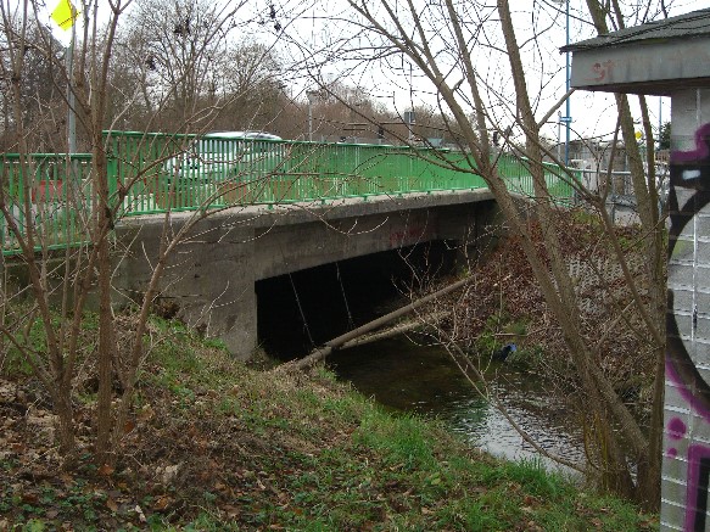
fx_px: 1169
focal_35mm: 57
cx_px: 355
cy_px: 266
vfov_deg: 25.7
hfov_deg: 33.8
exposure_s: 1/60
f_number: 3.6
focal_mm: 11.8
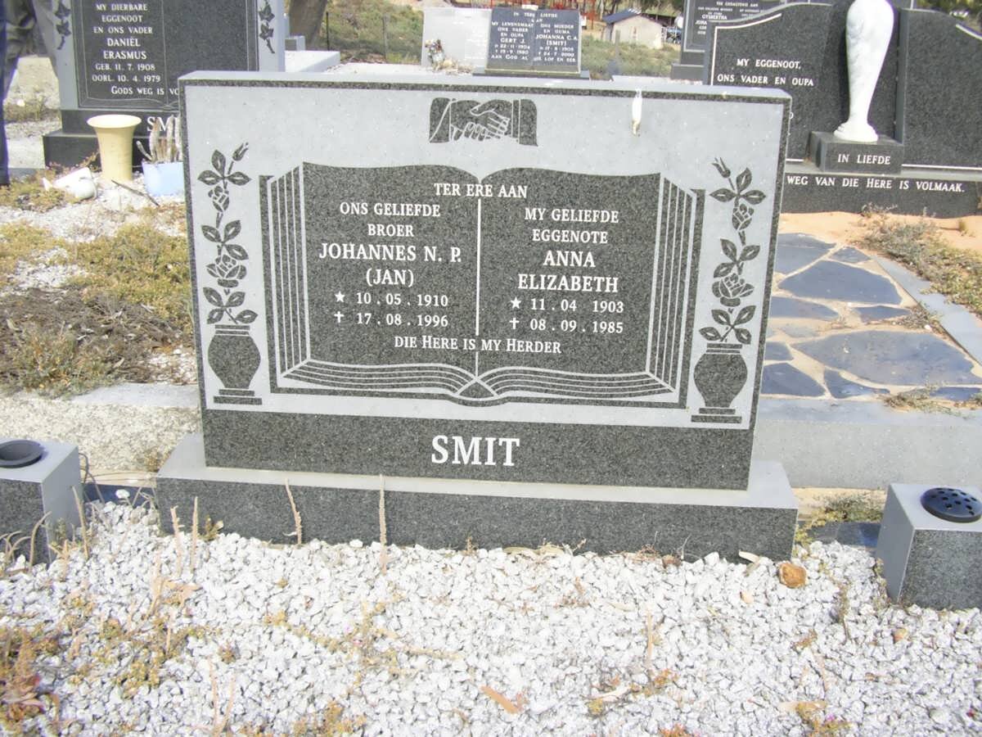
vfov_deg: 37.7
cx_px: 491
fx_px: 1078
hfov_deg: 49.0
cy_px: 368
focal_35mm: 38
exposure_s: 1/250
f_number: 2.9
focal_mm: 5.8
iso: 50
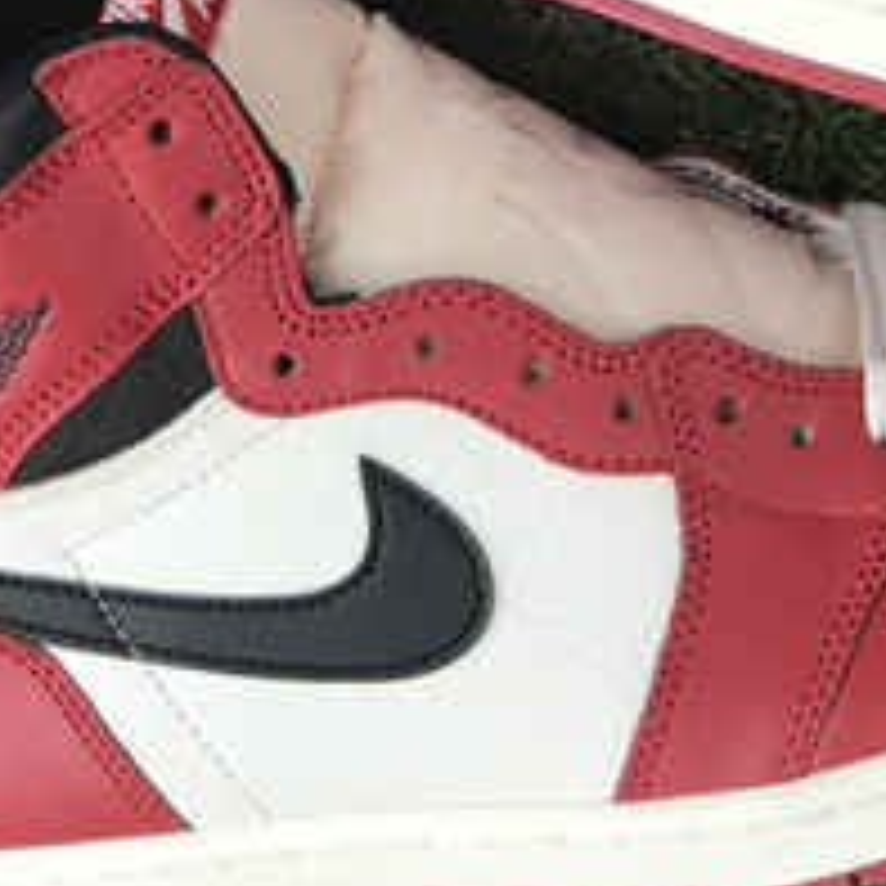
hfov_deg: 9.2
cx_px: 576
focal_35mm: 189
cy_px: -133
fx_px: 5473
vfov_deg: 9.2
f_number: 2.8
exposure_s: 1/177
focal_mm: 6.6
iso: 20
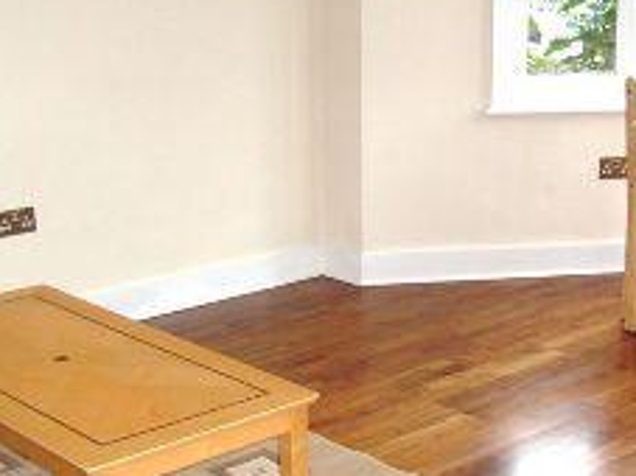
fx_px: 1267
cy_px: 300
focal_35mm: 69
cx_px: 445
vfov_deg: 21.2
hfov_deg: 27.9
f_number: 2.8
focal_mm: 5.8
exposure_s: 1/45
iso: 100
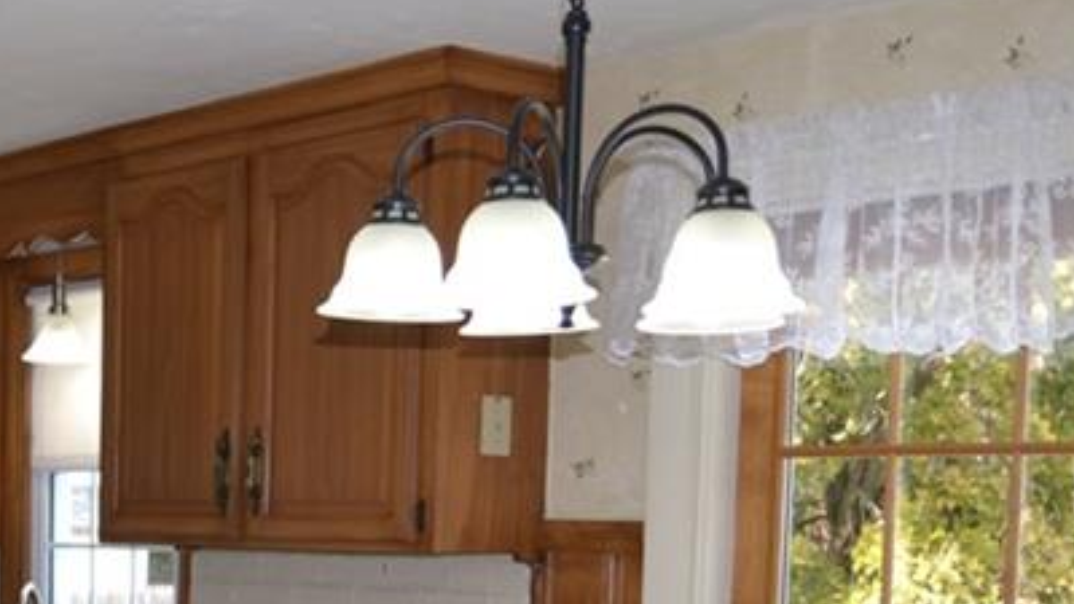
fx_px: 1946
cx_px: 32
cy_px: 727
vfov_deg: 16.9
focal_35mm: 68
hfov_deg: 29.1
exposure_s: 1/100
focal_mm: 17
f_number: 2.8
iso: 100
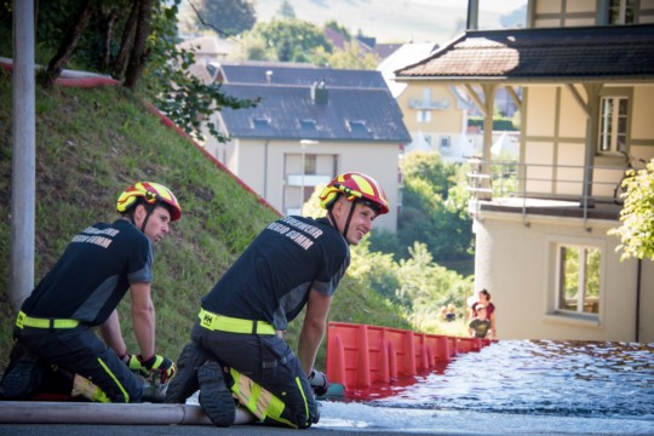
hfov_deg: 17.6
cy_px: 218
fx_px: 2107
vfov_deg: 11.8
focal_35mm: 116
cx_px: 327
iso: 1600
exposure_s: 1/320
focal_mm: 116
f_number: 9
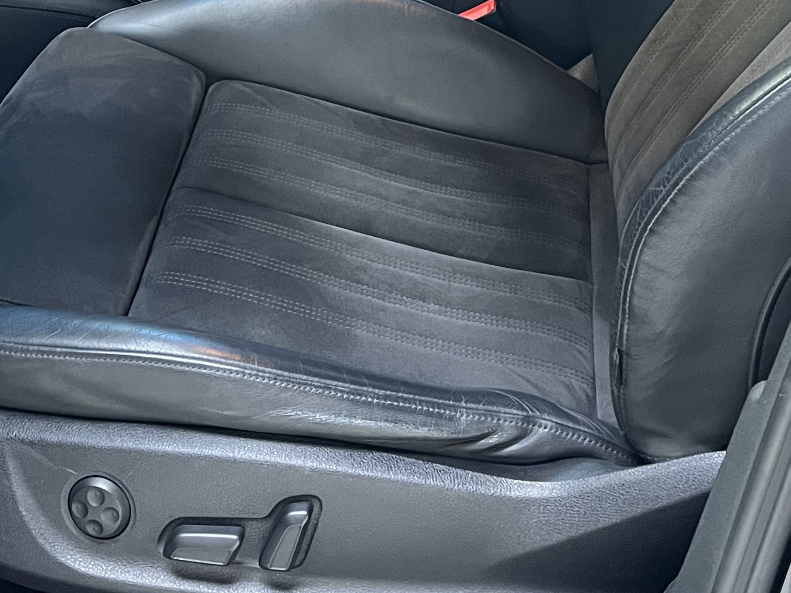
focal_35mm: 71
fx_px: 1622
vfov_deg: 19.5
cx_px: 356
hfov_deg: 27.4
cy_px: -122
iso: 500
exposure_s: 1/50
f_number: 1.6
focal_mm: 5.1
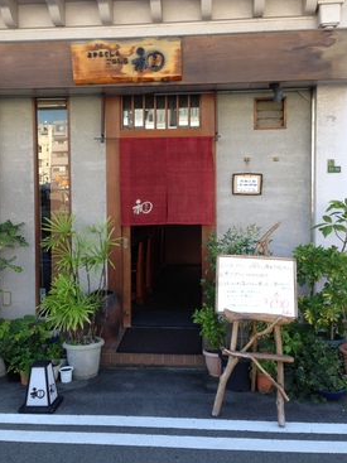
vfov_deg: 51.3
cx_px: 164
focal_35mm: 36
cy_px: 212
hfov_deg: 39.6
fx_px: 481
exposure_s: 1/155
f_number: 2.4
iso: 50
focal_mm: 4.12
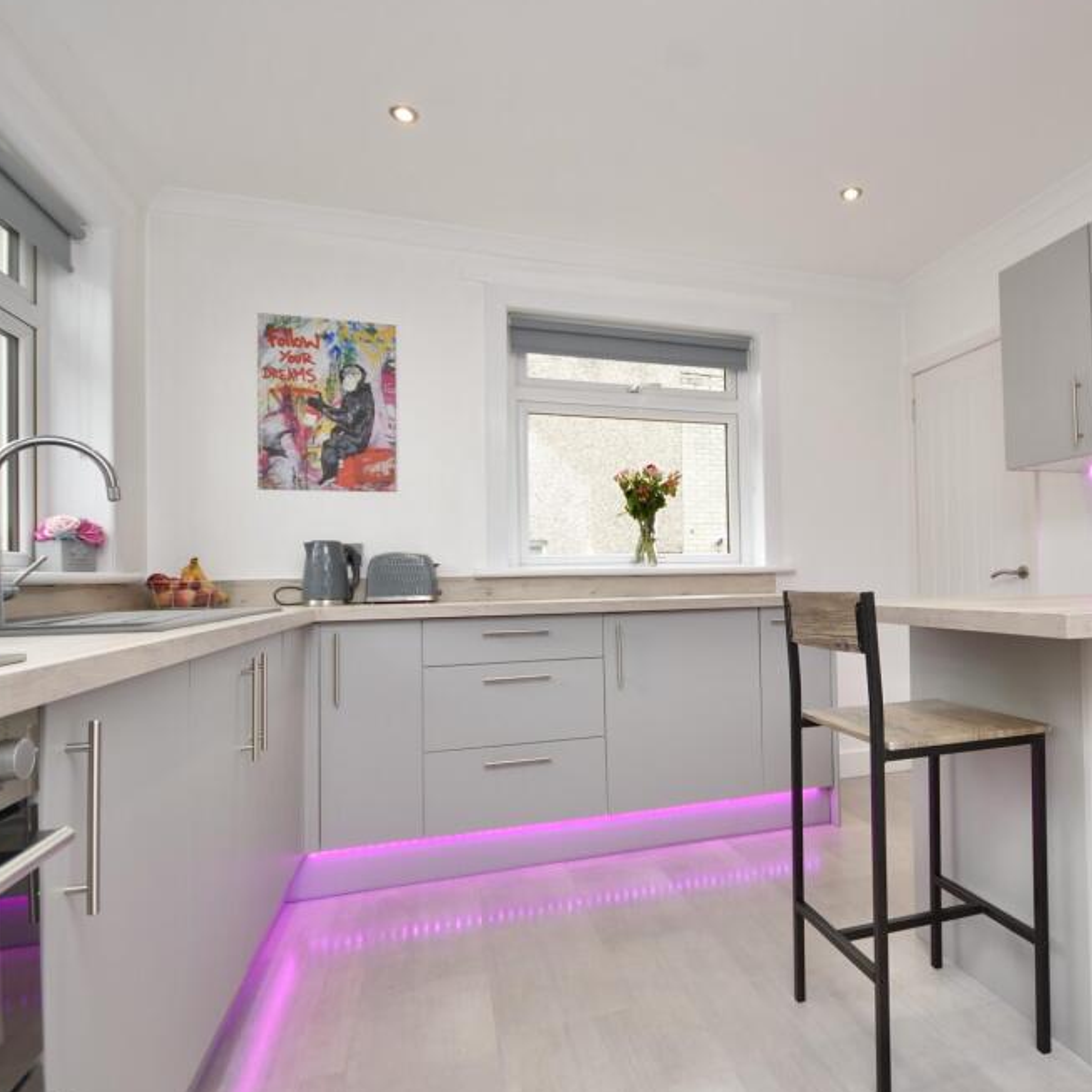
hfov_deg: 72.7
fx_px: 714
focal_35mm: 20
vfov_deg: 74.8
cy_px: 549
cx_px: 722
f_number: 4
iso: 250
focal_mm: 10
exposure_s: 1/60
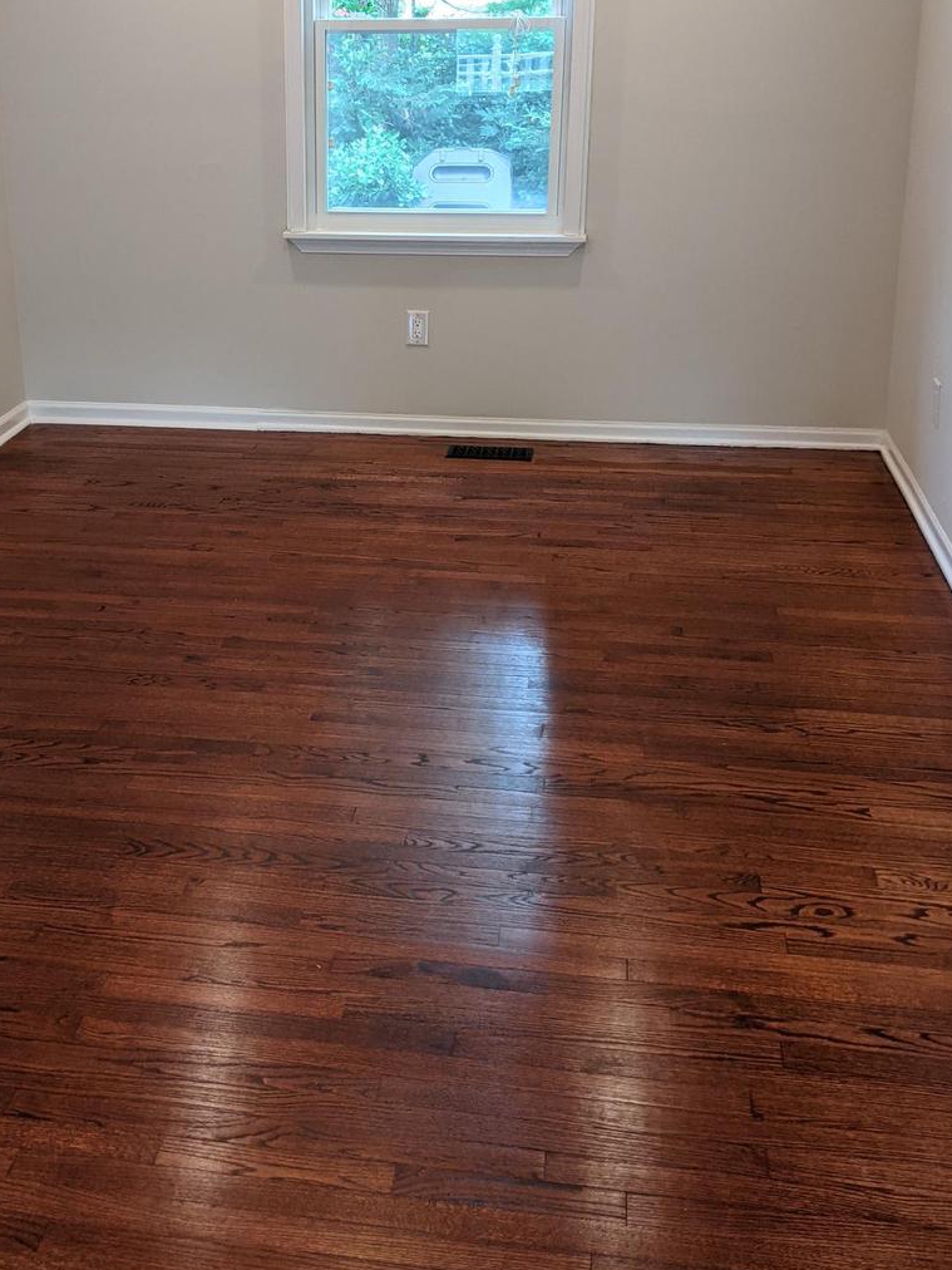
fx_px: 1503
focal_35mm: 41
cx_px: 307
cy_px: 414
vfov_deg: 45.0
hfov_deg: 34.8
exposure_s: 1/59.9
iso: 72
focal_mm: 4.44
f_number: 1.8
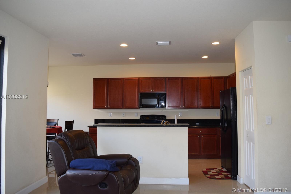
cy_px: 97
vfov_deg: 47.9
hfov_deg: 67.4
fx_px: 218
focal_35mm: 27
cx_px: 146
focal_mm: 18
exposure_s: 1/100
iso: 800
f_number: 5
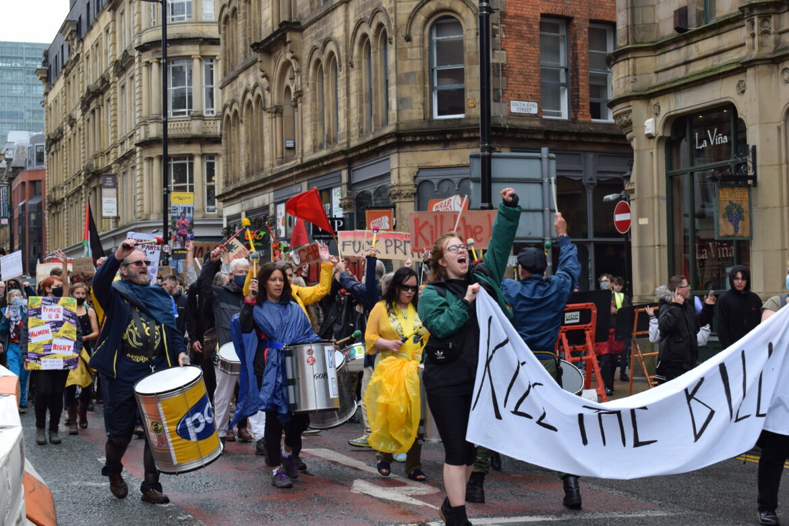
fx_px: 1315
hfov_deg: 33.4
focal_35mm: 60
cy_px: 263
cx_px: 394
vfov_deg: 22.6
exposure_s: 1/320
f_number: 7.1
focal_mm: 40
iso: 400
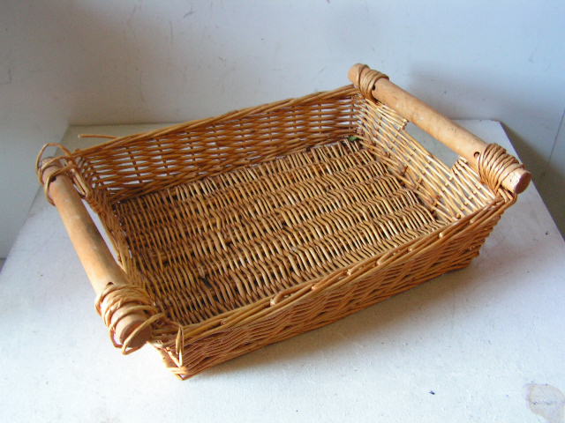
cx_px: 282
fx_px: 588
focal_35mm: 36
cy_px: 212
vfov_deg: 39.7
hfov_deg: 51.4
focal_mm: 6
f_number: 3.2
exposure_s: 1/13
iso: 200
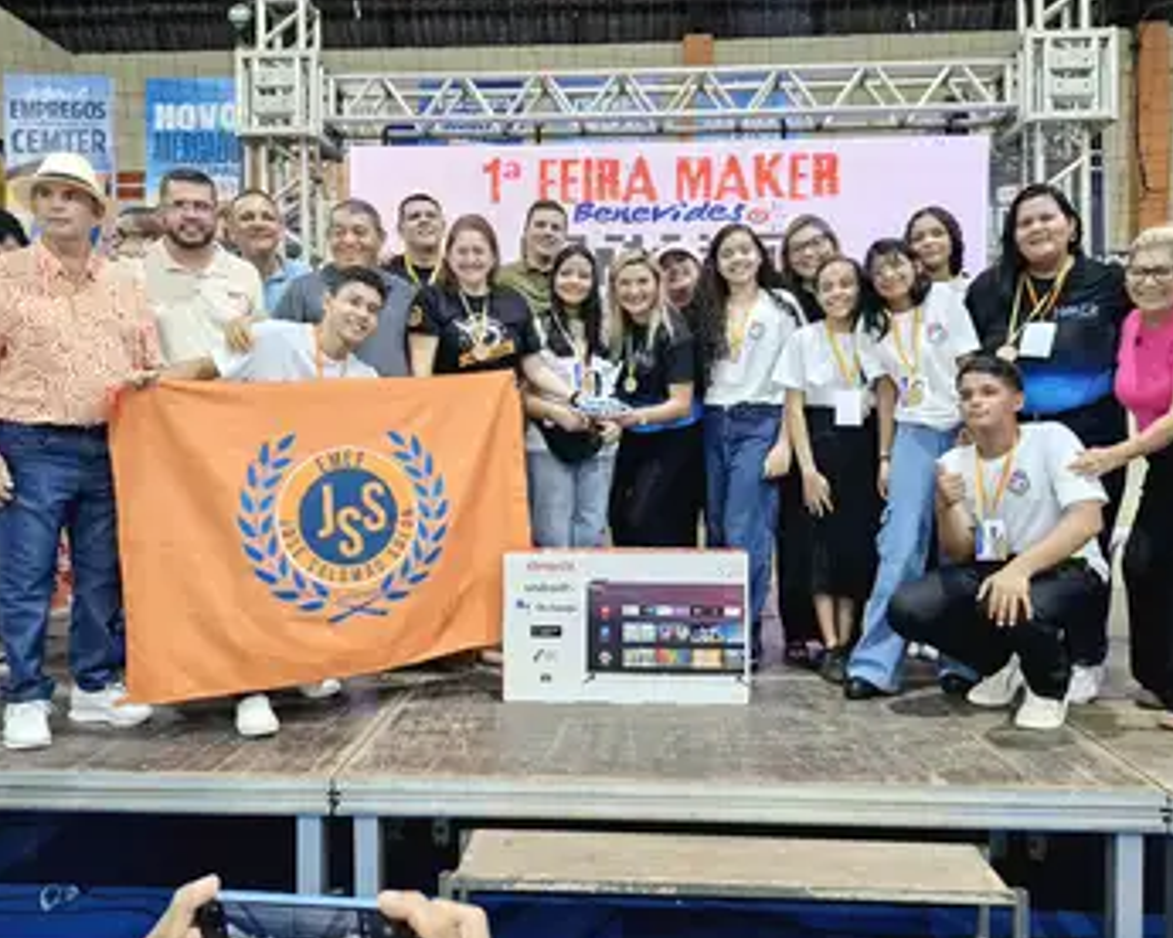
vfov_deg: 54.9
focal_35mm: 26
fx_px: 903
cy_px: 438
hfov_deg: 66.0
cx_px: 595
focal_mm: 5.54
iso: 500
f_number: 1.8
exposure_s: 1/120
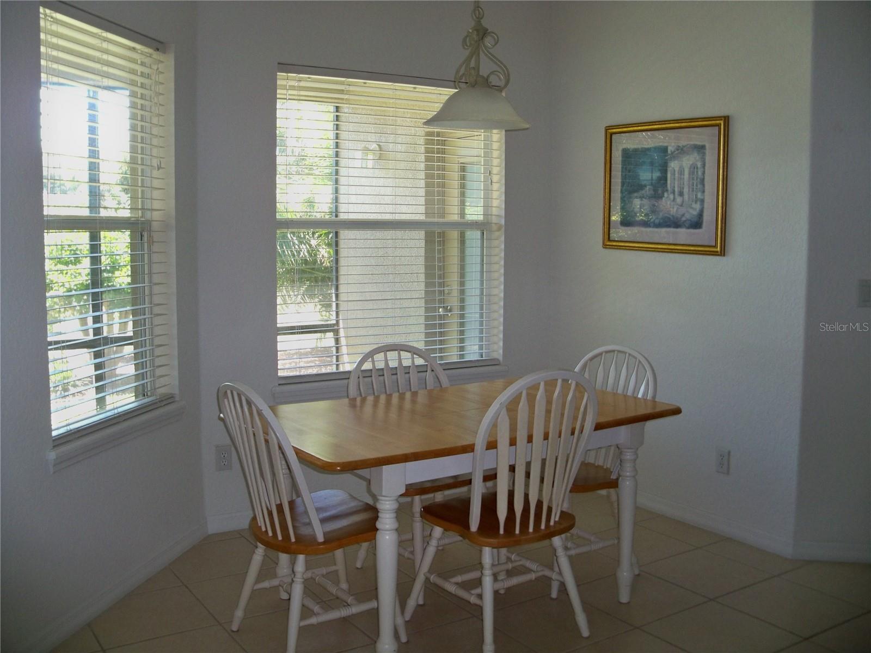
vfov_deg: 40.7
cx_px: 436
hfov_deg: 52.6
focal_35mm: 35
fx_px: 881
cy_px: 326
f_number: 3.5
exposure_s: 1/30
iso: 200
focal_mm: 6.2
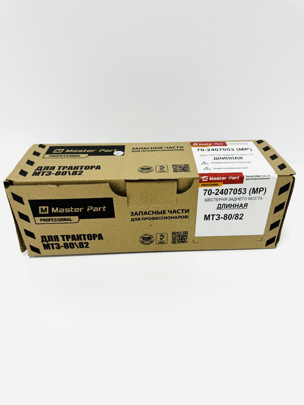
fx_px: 281
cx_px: 152
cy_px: 202
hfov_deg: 56.8
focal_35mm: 24
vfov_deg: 71.6
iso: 50
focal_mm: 6.76
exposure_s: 1/100
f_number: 1.78
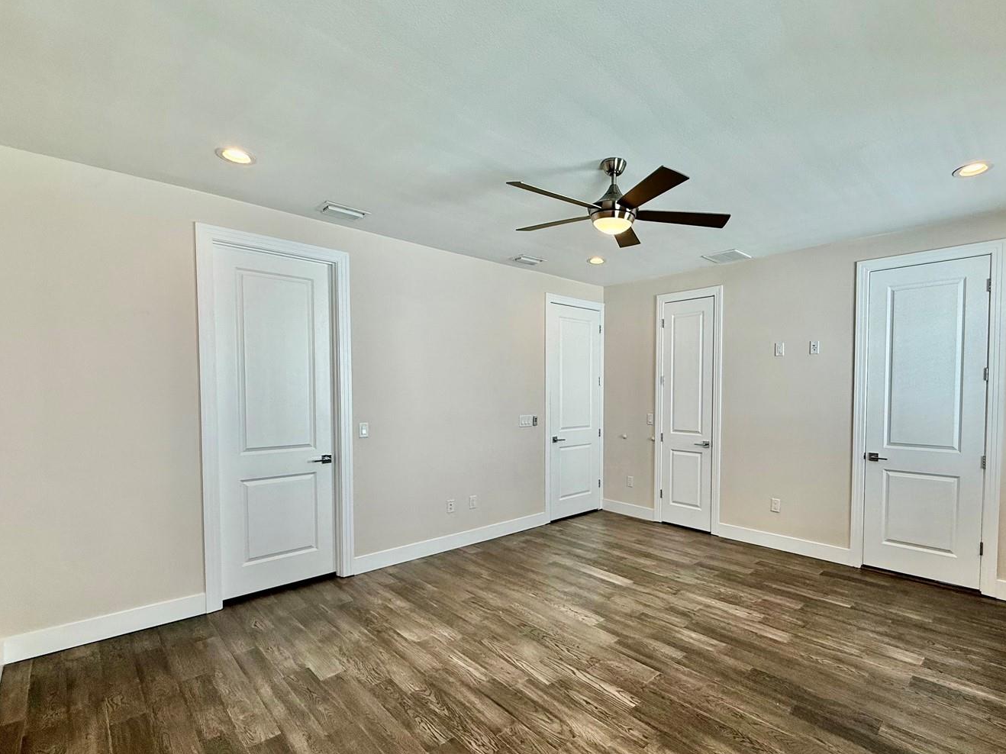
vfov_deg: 74.6
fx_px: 494
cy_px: 408
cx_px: 585
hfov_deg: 90.3
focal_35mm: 17
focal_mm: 2.22
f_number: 2.2
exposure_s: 1/130
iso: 64
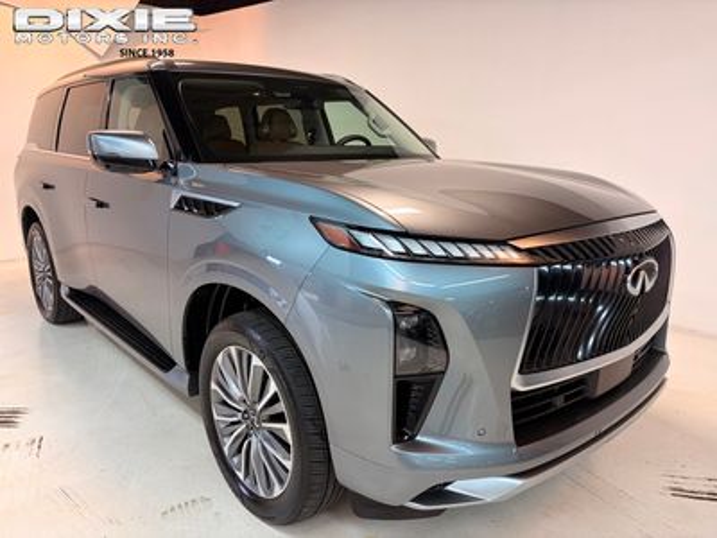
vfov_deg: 53.1
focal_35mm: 26
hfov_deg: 67.3
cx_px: 358
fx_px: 539
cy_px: 269
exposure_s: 1/60
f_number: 1.6
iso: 125
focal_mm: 5.96
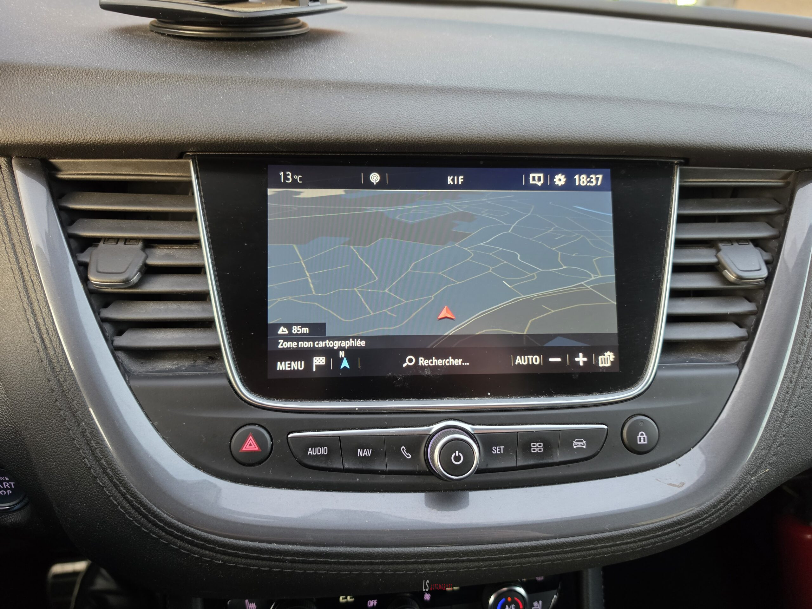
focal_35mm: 23
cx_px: 406
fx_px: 540
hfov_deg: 73.9
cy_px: 304
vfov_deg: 58.9
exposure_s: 1/59.5
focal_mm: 6.5
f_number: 1.4
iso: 320
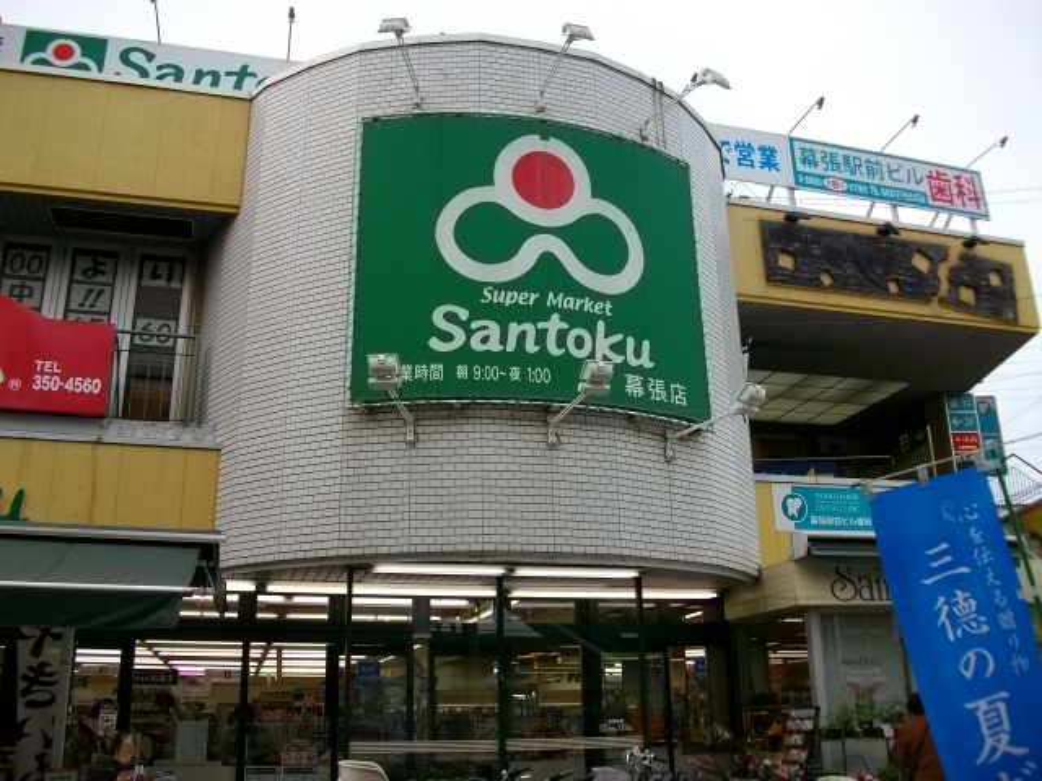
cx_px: 521
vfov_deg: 44.2
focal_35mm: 32
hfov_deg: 56.8
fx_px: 963
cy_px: 390
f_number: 2.9
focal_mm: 5.7
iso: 80
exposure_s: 1/478
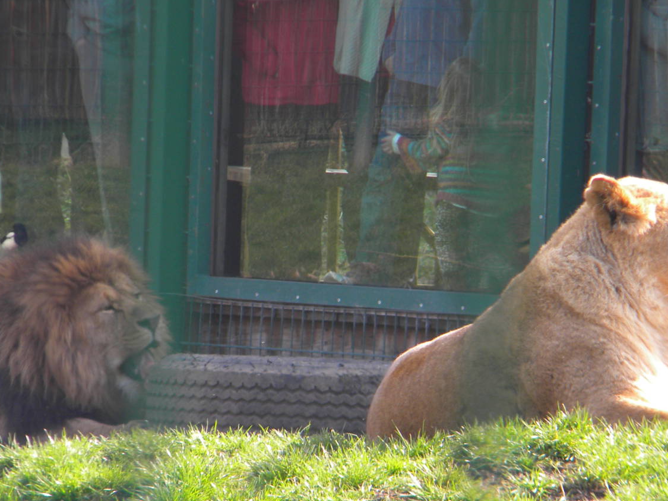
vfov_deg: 2.5
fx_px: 11363
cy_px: 341
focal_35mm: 589
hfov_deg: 3.4
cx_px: 347
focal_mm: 75
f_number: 5.4
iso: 80
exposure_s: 1/70.4
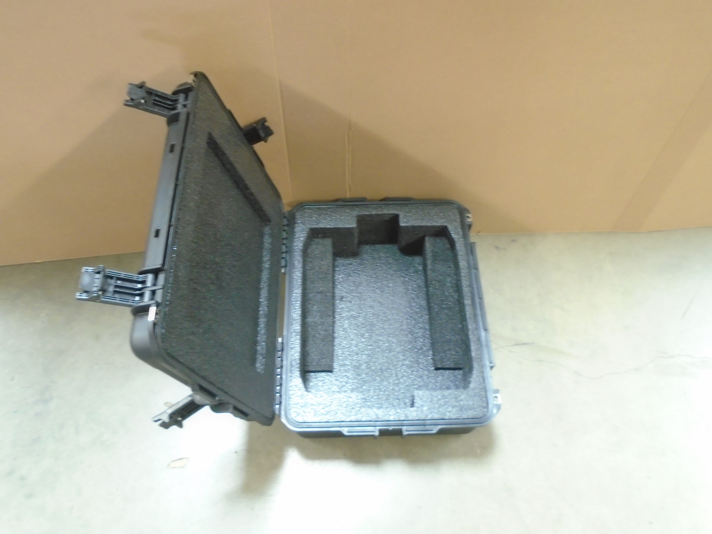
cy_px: 267
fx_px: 535
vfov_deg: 53.1
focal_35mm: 26
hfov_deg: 67.3
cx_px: 356
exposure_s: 1/8
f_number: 3.2
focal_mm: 4.6
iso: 400
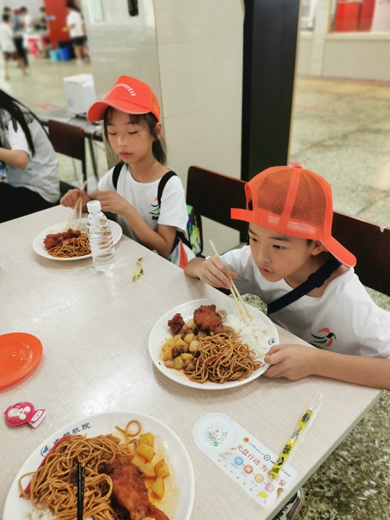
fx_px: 406
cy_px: 260
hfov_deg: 51.4
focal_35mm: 27
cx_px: 195
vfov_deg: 65.3
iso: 125
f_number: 1.6
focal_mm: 5.56
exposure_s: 1/50
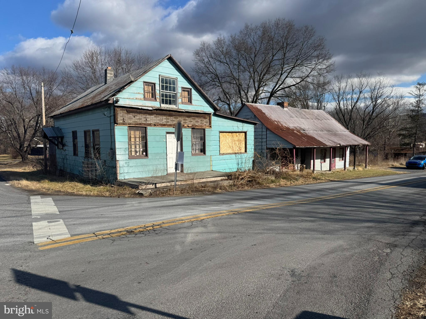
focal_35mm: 24
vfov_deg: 56.8
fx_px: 295
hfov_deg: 71.6
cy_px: 160
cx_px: 213
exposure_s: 1/6410
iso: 80
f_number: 1.78
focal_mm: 6.76
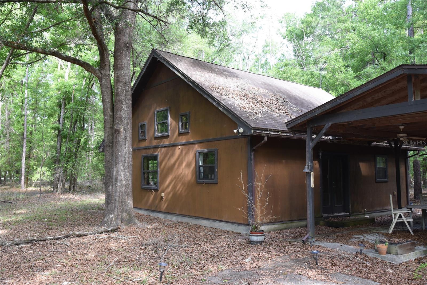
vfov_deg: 42.3
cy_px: 142
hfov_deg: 60.3
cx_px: 214
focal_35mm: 31
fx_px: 368
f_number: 6.3
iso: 1250
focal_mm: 31
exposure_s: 1/160
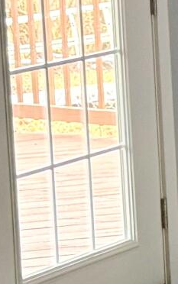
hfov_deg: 6.3
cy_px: 38
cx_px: 309
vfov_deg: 10.2
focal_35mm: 205
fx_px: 1589
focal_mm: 6.76
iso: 320
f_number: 1.78
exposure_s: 1/47
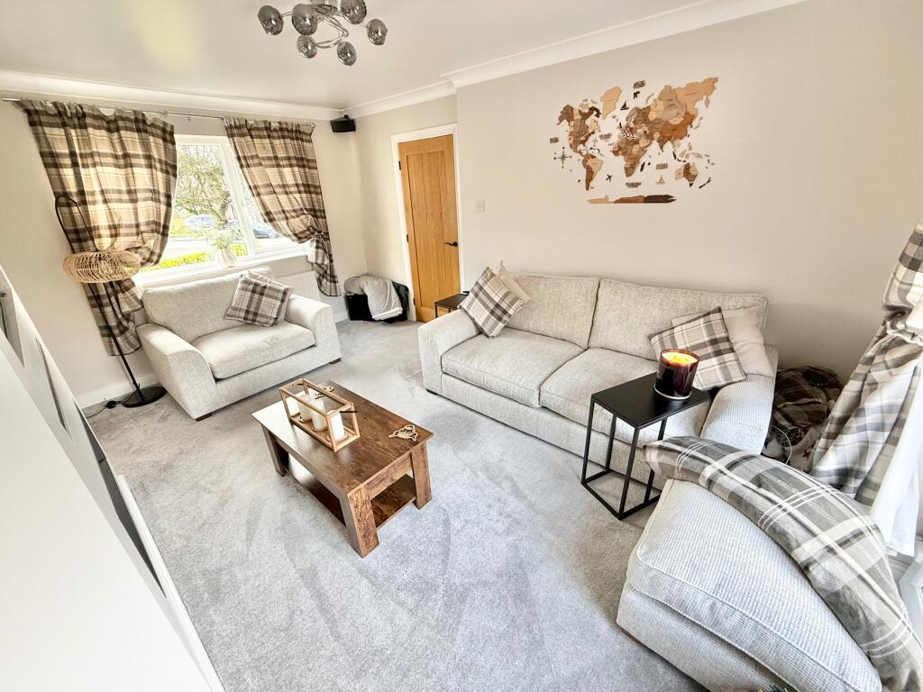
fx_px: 373
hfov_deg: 102.1
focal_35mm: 14
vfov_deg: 85.7
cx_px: 462
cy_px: 346
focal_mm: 2.22
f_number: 2.2
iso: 250
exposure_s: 1/99
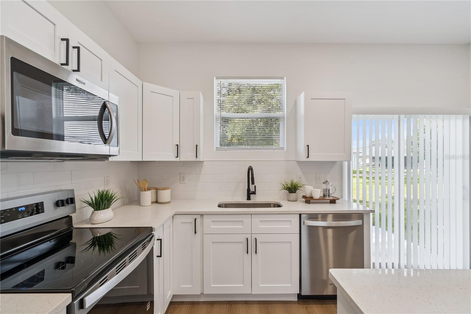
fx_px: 209
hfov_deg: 96.7
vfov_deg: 73.7
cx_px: 236
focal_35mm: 16
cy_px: 157
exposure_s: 1/50
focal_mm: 16
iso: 500
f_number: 10
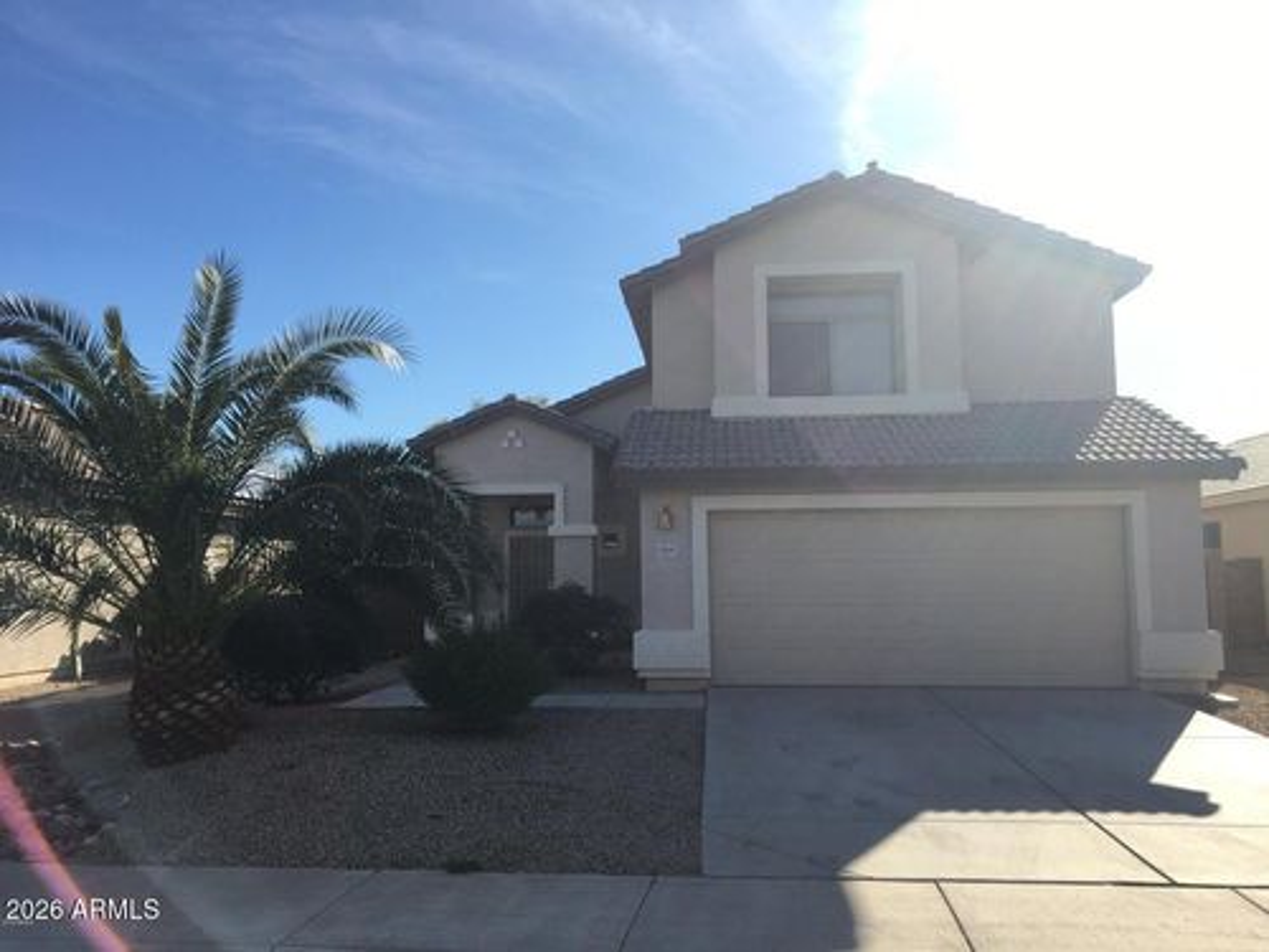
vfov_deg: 48.2
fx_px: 1063
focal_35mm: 29
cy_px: 476
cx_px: 634
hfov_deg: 61.7
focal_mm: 4.15
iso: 25
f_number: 2.2
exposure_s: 1/1261
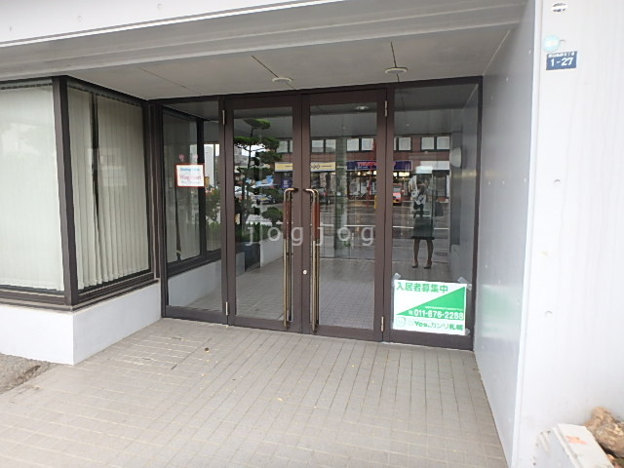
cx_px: 312
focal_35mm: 21
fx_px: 379
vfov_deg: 63.4
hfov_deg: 79.0
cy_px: 234
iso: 200
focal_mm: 3.7
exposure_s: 1/40
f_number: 3.5
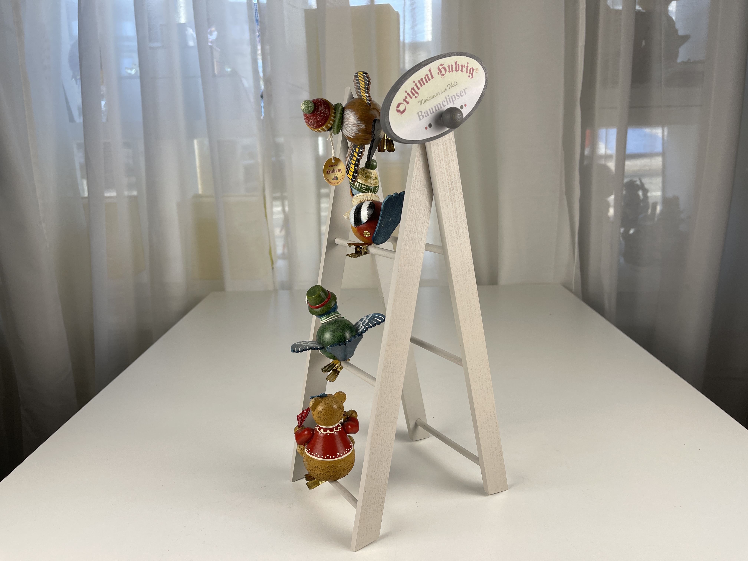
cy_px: 280
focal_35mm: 25
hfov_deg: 69.4
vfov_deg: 54.9
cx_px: 374
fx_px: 540
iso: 32
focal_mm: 5.1
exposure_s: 1/230
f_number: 1.6
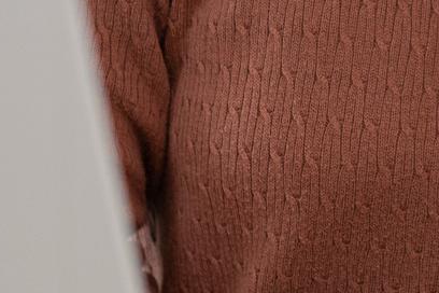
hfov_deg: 5.5
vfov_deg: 3.7
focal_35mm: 368
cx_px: 796
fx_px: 4487
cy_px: -163
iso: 400
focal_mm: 50
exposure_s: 1/320
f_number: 1.8
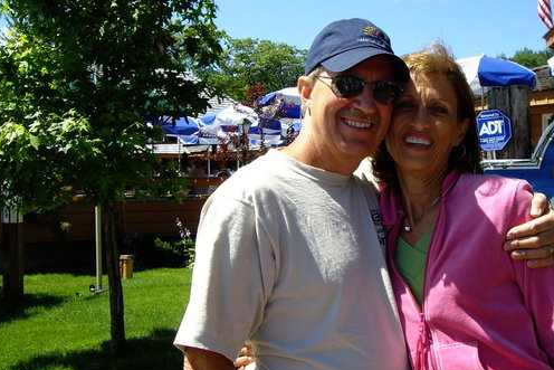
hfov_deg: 38.7
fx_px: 785
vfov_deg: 26.5
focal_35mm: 51
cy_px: 161
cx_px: 341
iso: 50
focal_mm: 6.2
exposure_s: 1/250
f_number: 4.3
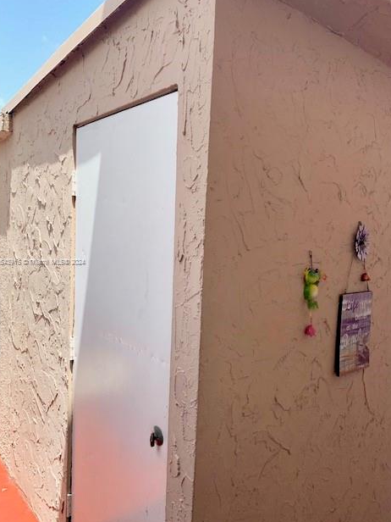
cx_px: 190
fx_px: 407
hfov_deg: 51.3
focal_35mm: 27
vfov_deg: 65.3
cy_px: 262
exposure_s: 1/673
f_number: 1.8
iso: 25
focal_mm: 4.25
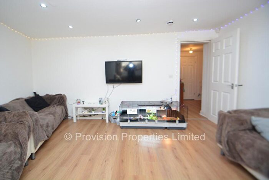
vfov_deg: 77.4
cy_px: 90
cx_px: 134
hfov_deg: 100.3
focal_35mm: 15
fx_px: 112
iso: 500
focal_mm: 10
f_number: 4
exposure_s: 1/60
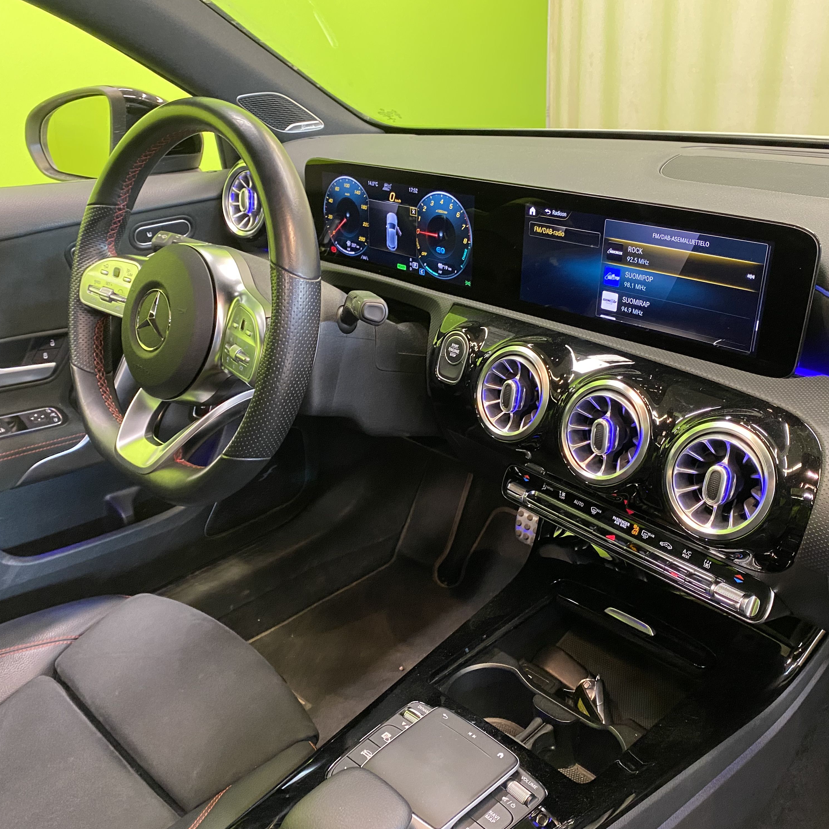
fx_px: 840
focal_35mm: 31
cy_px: 419
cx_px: 458
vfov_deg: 52.5
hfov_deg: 52.4
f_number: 1.8
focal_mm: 4.25
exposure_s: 1/50
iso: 400
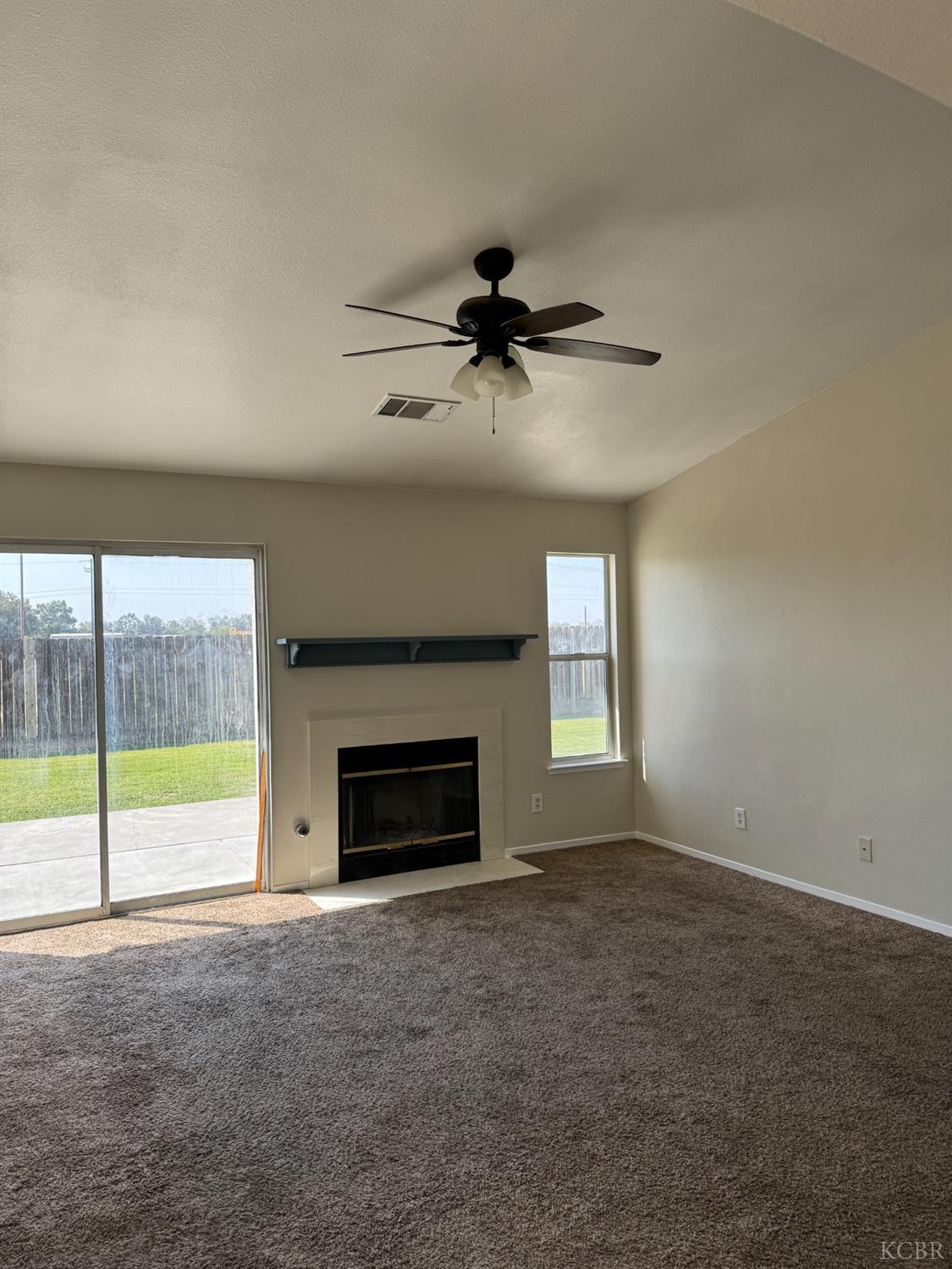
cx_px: 476
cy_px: 634
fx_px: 880
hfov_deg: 56.8
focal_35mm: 24
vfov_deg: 71.6
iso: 80
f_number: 1.78
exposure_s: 1/627
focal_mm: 6.76
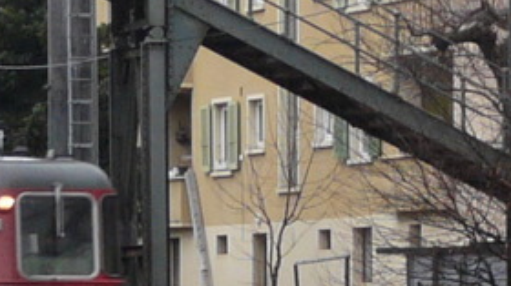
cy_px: 241
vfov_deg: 4.7
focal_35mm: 257
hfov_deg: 8.2
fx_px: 3480
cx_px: -281
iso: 100
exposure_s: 1/80
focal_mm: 10.8
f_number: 3.2
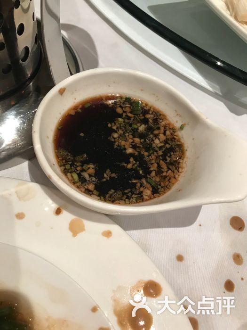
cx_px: 124
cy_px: 165
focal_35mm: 28
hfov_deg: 49.7
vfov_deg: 63.4
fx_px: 266
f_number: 1.8
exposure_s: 1/17
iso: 50
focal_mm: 3.99
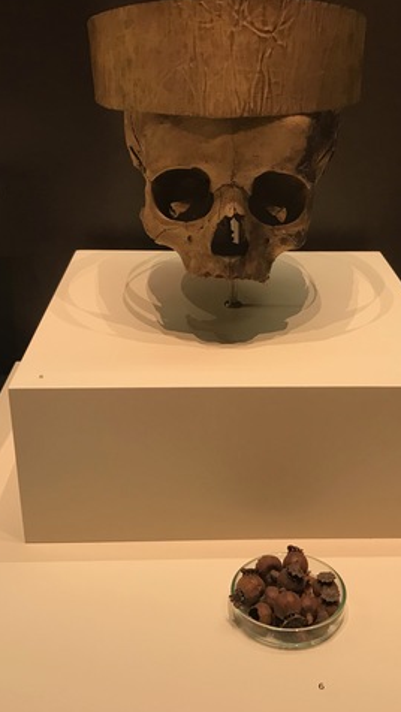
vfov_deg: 49.4
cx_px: 238
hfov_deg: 29.0
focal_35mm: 41
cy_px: 355
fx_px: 774
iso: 32
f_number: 1.8
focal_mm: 3.99
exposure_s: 1/17
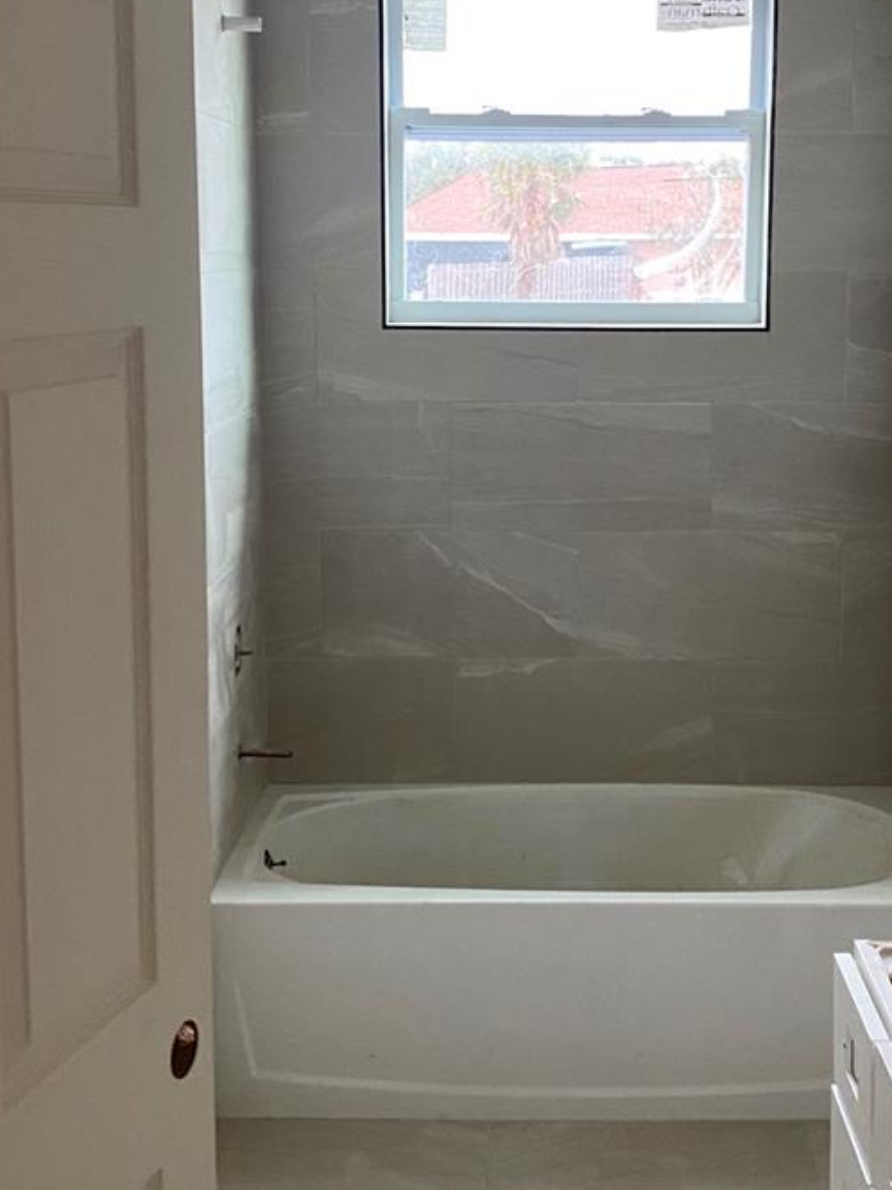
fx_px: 1615
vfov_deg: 40.2
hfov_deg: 30.8
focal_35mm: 47
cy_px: 448
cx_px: 532
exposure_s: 1/97
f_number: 1.8
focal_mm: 4.25
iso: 125
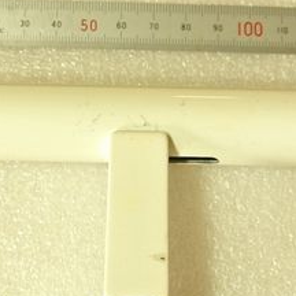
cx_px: 119
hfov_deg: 24.3
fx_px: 687
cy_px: 148
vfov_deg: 24.3
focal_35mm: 71
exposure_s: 1/25
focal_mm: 13.6
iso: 800
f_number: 4
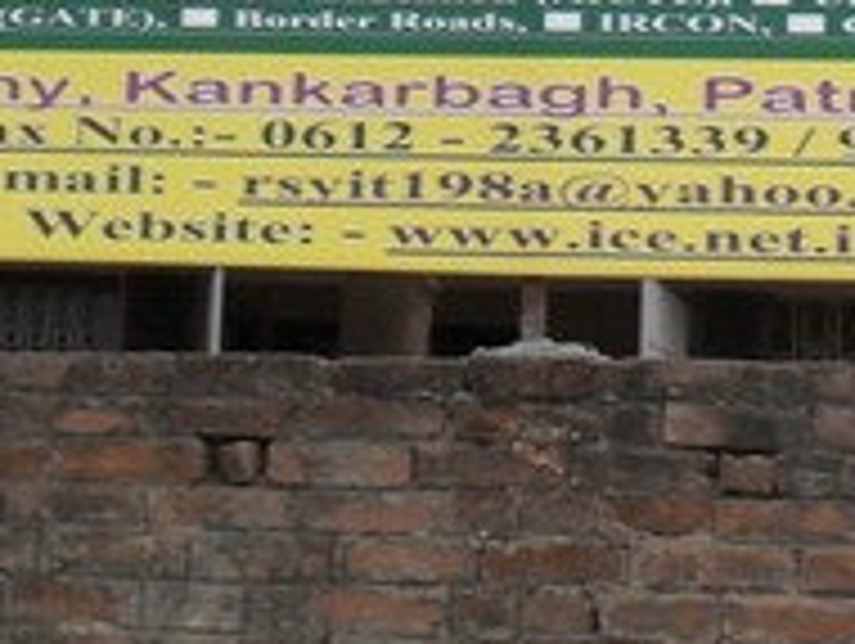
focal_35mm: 130
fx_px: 3215
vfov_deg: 11.3
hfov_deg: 15.1
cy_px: 0
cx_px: 662
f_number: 8.3
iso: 80
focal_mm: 6.3
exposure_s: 1/60
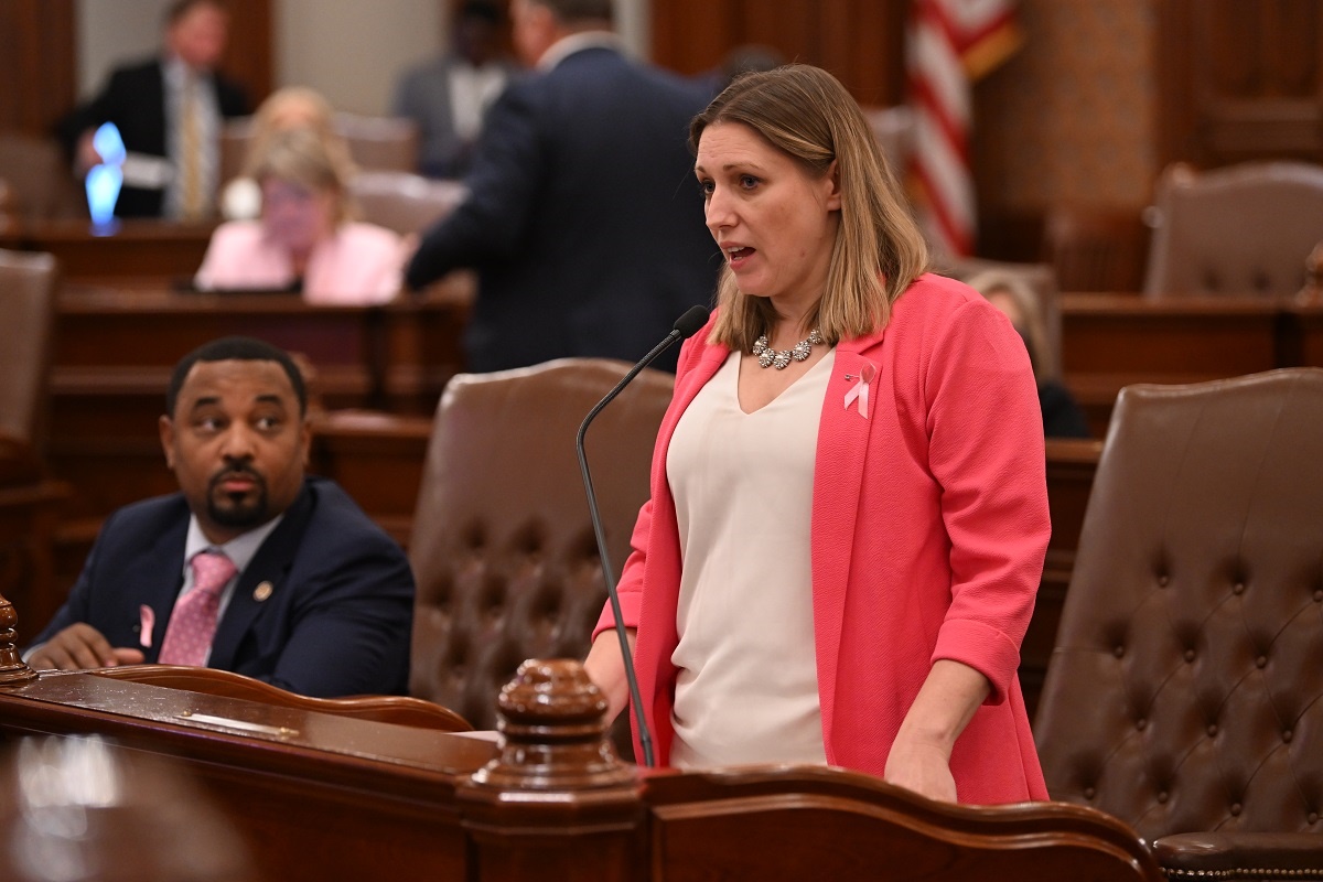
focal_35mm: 130
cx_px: 662
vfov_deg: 10.5
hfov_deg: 15.8
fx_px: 4777
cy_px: 441
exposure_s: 1/160
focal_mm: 130
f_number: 2.8
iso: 3200
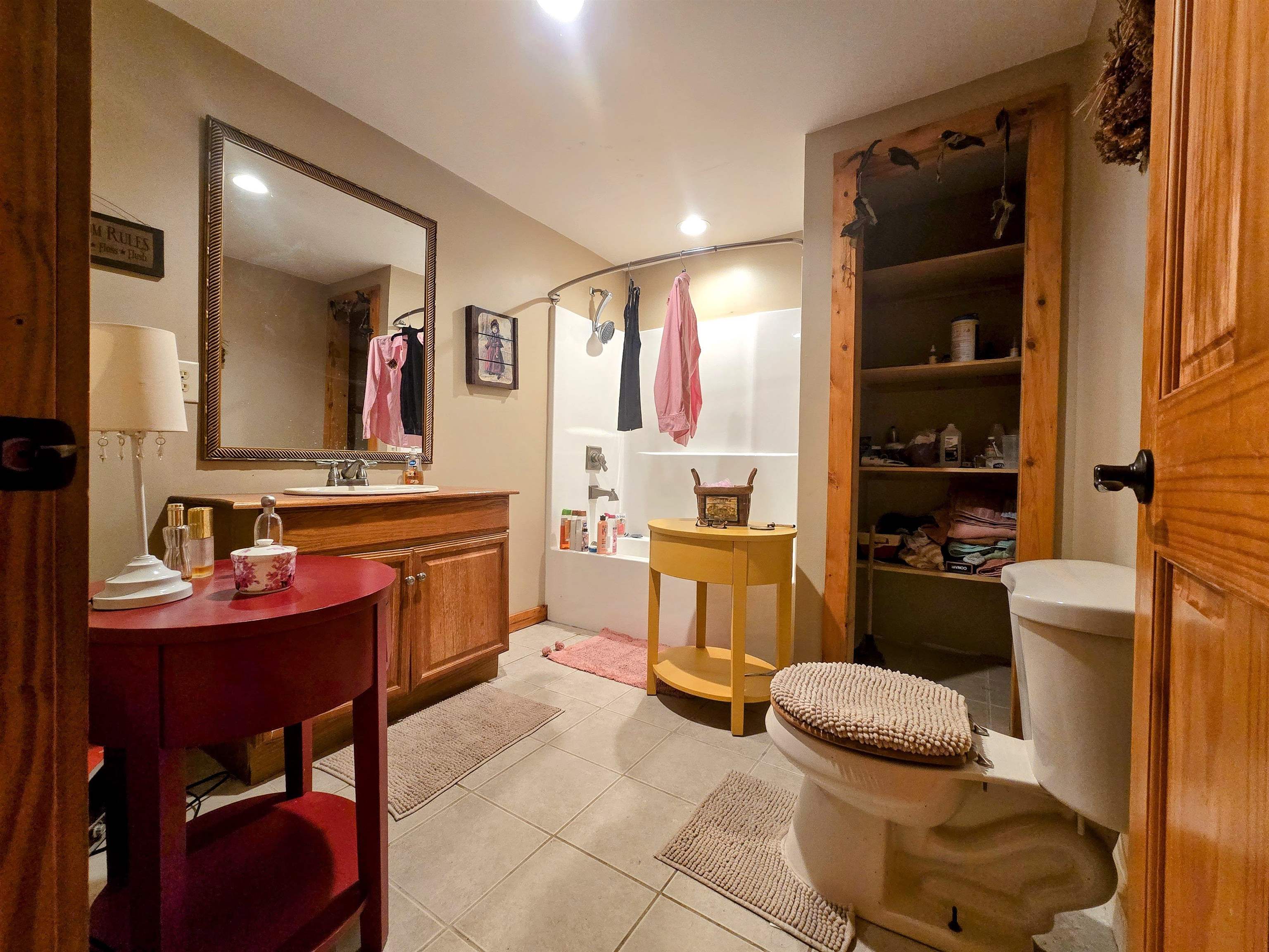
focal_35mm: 13
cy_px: 476
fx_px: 477
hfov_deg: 106.2
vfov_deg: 89.9
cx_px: 634
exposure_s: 1/60
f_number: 2.2
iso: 320
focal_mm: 2.2
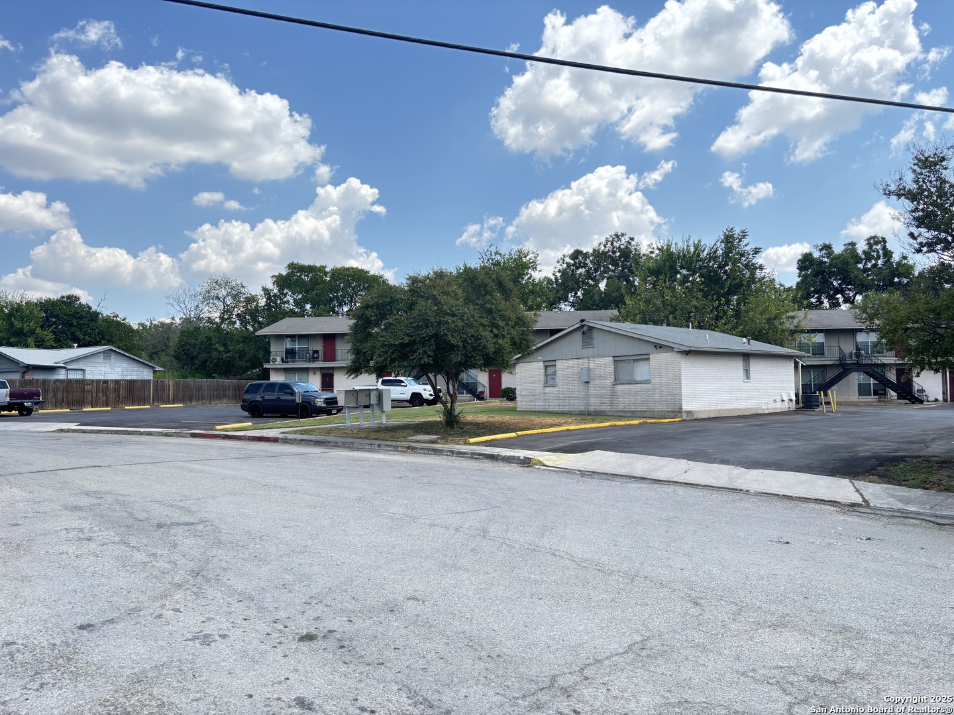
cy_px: 358
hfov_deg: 67.3
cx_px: 477
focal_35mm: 26
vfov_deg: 53.1
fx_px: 717
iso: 50
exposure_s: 1/837
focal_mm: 5.96
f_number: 1.6
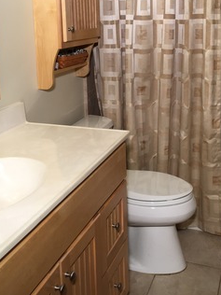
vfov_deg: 41.8
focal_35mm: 44
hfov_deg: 32.8
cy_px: 77
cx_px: 131
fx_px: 375
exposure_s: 1/120
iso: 40
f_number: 2.2
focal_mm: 4.15
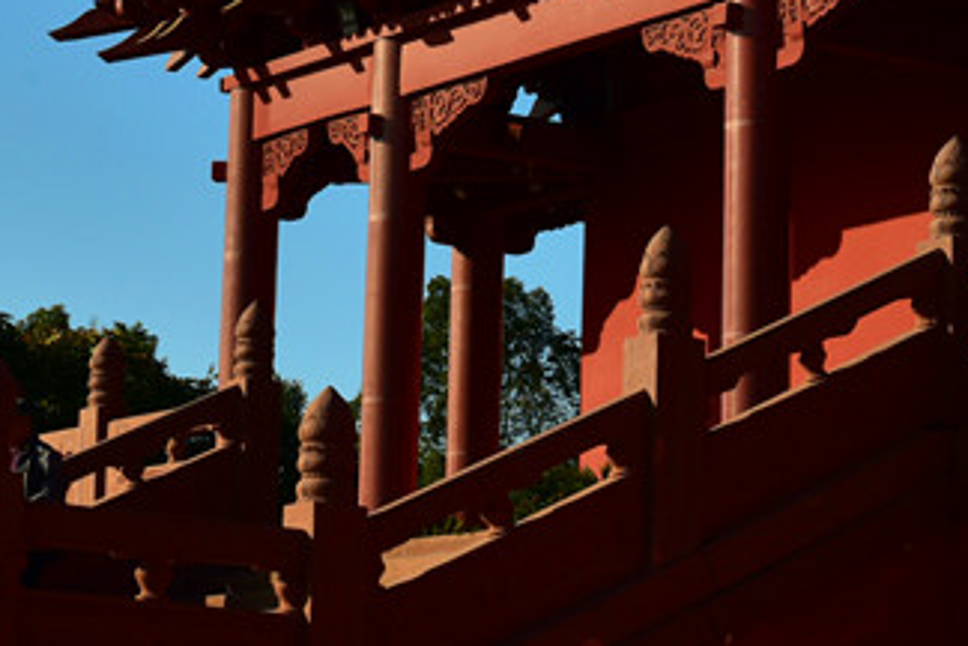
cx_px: 6
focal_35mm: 131
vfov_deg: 10.4
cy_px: 19
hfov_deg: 15.4
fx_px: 3522
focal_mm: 50
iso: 400
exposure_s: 1/500
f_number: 11
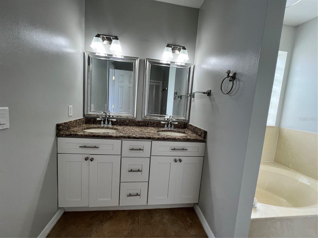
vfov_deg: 89.9
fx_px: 119
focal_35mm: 13
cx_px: 159
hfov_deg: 106.2
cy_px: 119
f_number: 1.8
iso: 80
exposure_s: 1/120
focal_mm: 1.57
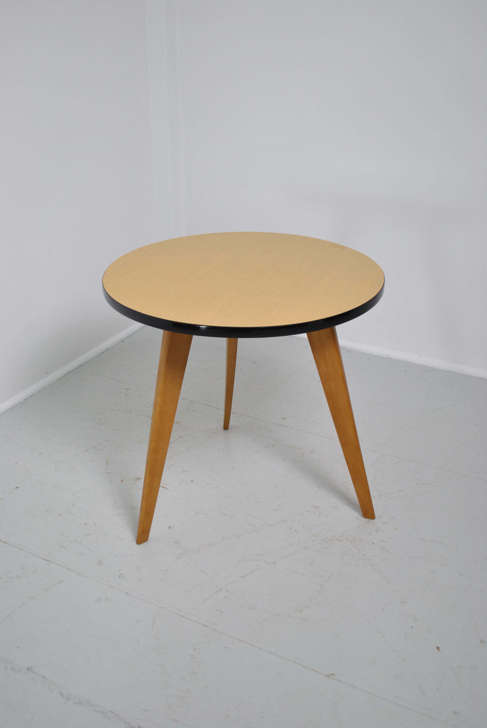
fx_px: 789
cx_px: 244
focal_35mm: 39
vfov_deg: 49.5
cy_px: 364
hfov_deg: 34.3
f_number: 4.2
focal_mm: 26
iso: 220
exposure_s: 1/30
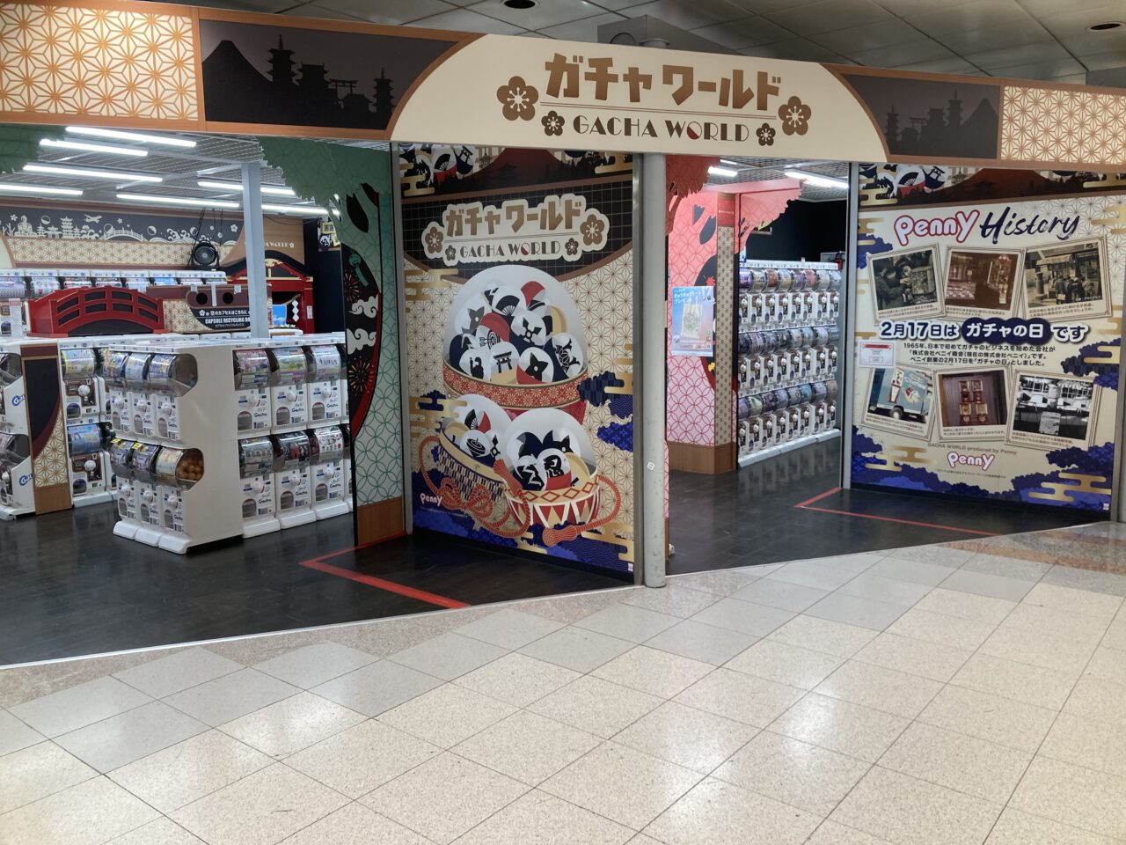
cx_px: 563
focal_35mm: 28
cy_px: 422
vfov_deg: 49.7
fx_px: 911
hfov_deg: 63.4
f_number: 1.8
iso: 64
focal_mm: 3.99
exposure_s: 1/50
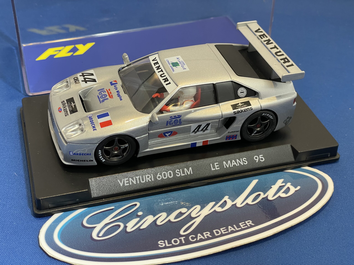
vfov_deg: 28.0
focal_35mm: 52
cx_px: 177
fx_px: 532
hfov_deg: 36.8
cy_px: 132
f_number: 2
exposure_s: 1/60
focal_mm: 6
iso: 200
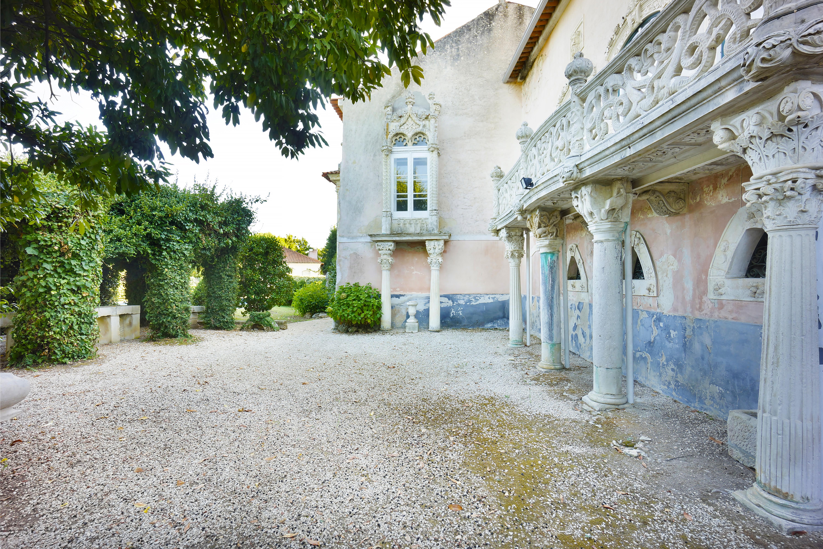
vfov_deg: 73.8
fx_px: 366
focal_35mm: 16
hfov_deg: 96.7
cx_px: 412
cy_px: 274
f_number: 6.3
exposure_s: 1/20
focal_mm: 11
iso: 200
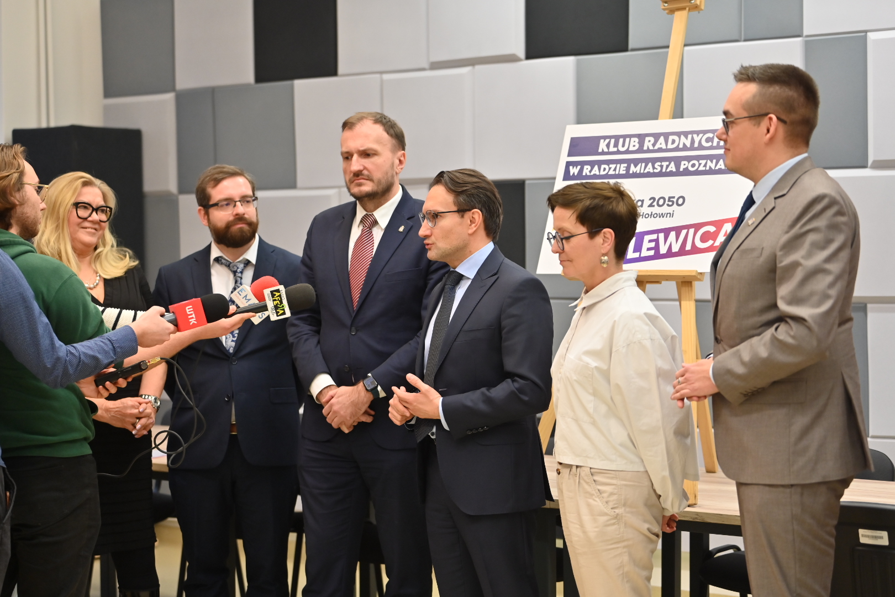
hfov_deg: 28.8
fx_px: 1740
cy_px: 298
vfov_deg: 19.5
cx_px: 448
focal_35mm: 70
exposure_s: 1/200
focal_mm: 70
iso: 1100
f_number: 2.8
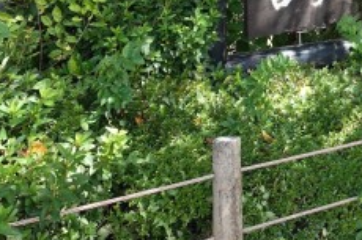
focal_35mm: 71
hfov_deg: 26.1
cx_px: 409
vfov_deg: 17.6
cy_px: -100
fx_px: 713
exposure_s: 1/80
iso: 125
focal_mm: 8.8
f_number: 5.6
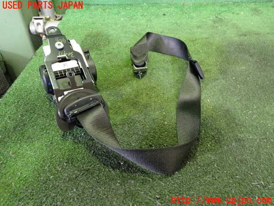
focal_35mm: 30
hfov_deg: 60.0
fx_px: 237
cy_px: 103
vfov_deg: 46.8
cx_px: 137
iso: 800
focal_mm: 5.4
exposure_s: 1/30
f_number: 2.3
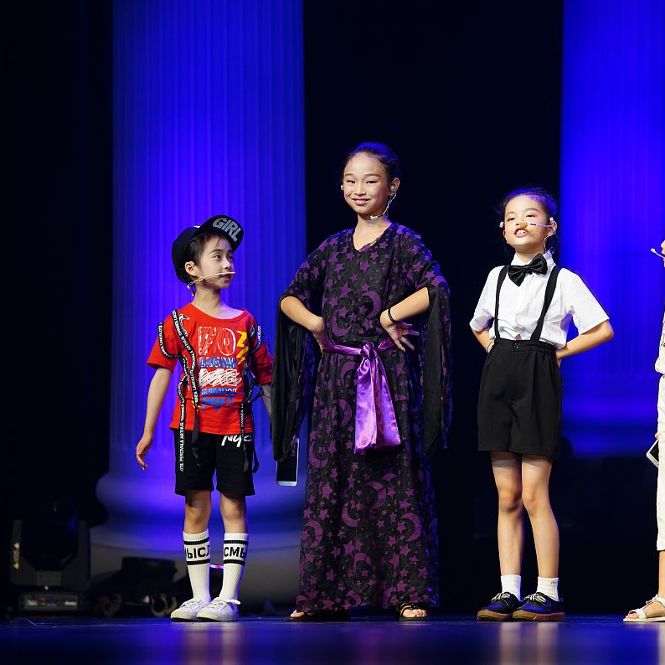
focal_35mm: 190
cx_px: 492
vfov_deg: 9.2
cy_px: 334
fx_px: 4130
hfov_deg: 9.2
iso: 800
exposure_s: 1/250
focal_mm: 148
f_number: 4.5
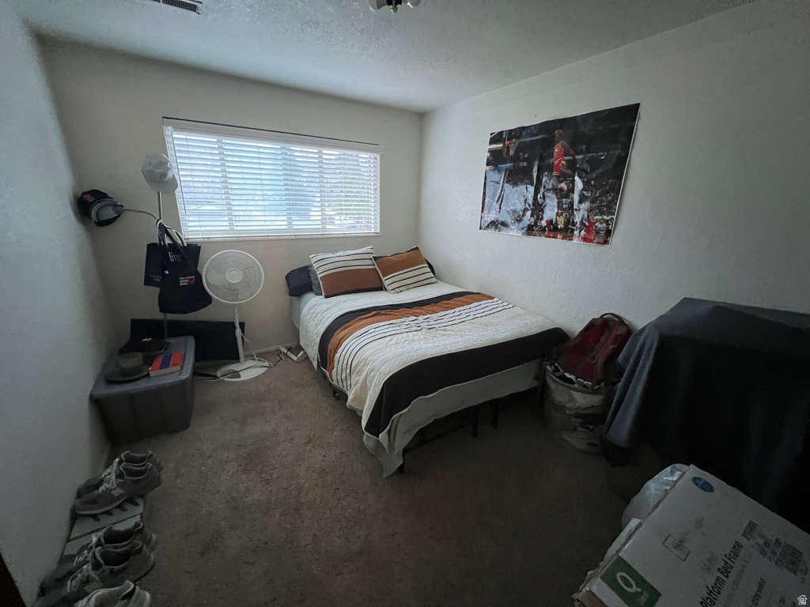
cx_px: 405
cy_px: 304
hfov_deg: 106.2
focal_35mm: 13
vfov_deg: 89.9
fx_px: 304
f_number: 1.8
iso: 800
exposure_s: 1/60
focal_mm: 1.57
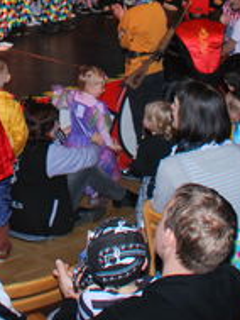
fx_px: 813
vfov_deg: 21.1
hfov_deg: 16.5
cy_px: -34
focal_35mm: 88
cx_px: 14
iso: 220
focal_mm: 18
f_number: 4
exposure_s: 1/60
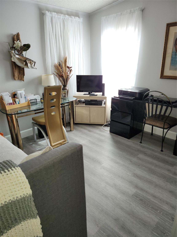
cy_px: 118
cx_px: 88
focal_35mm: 23
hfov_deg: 58.9
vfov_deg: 73.9
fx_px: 157
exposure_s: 1/60
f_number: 1.8
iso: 80
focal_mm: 5.54
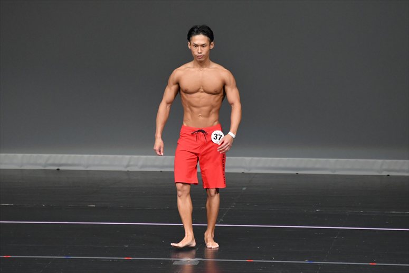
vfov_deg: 4.0
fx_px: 3918
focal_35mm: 345
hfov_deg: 6.0
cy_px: 136
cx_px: 204
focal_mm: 230
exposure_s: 1/400
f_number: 5.6
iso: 4000
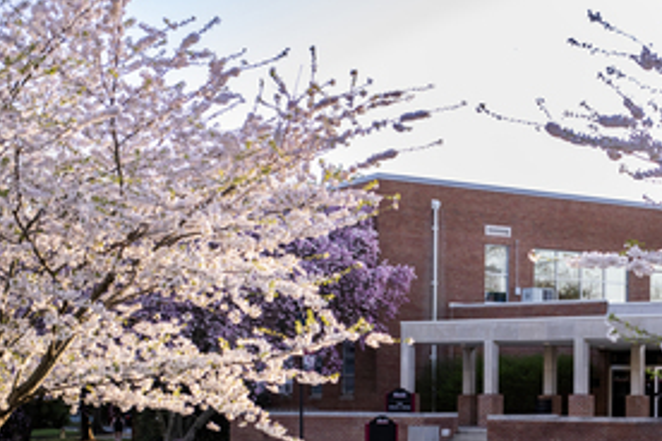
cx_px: 541
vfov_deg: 17.1
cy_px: 364
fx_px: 1453
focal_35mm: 79
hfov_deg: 25.2
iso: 800
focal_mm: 44
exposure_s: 1/1600
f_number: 2.8
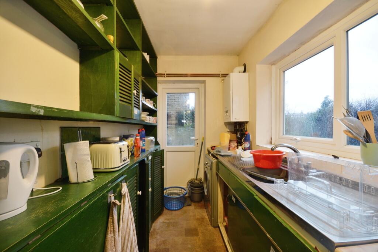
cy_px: 126
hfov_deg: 100.4
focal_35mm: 15
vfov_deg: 77.2
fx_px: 157
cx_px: 189
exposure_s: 1/1.6
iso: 100
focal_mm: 10
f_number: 9
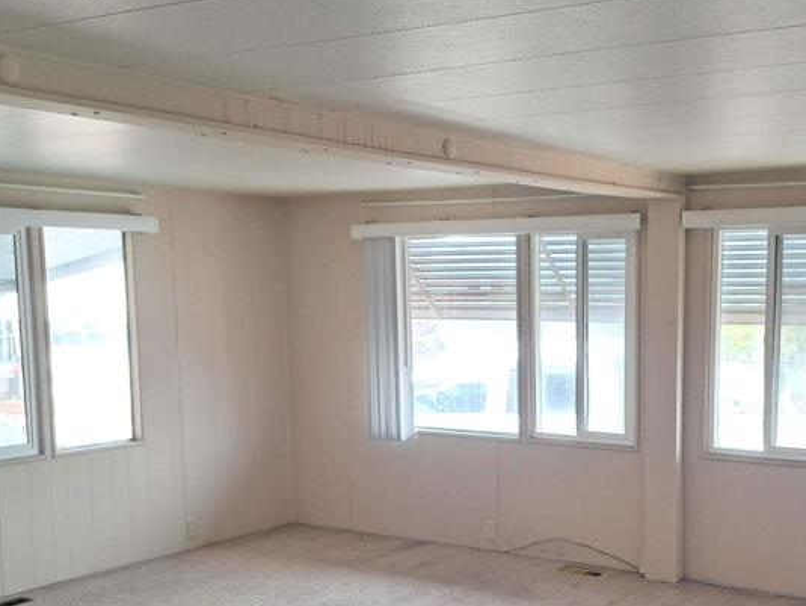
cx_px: 577
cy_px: 426
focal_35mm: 46
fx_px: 1072
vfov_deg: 31.2
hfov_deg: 40.4
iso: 160
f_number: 1.8
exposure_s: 1/60
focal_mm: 5.23
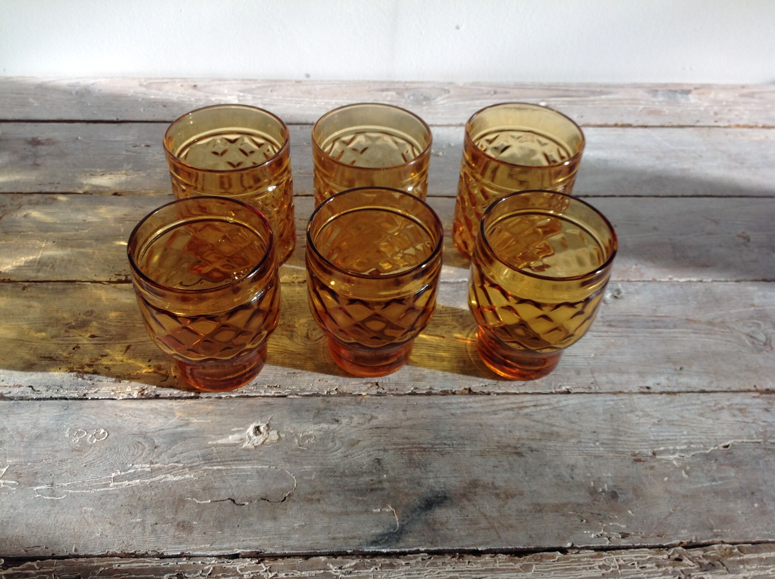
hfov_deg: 52.7
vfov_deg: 40.6
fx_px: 782
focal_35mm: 35
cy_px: 290
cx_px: 388
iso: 50
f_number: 2.4
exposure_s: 1/392
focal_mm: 4.28
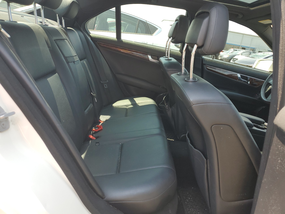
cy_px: 107
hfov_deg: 67.3
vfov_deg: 53.1
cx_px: 142
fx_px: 214
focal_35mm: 26
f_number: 1.5
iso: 50
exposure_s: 1/286
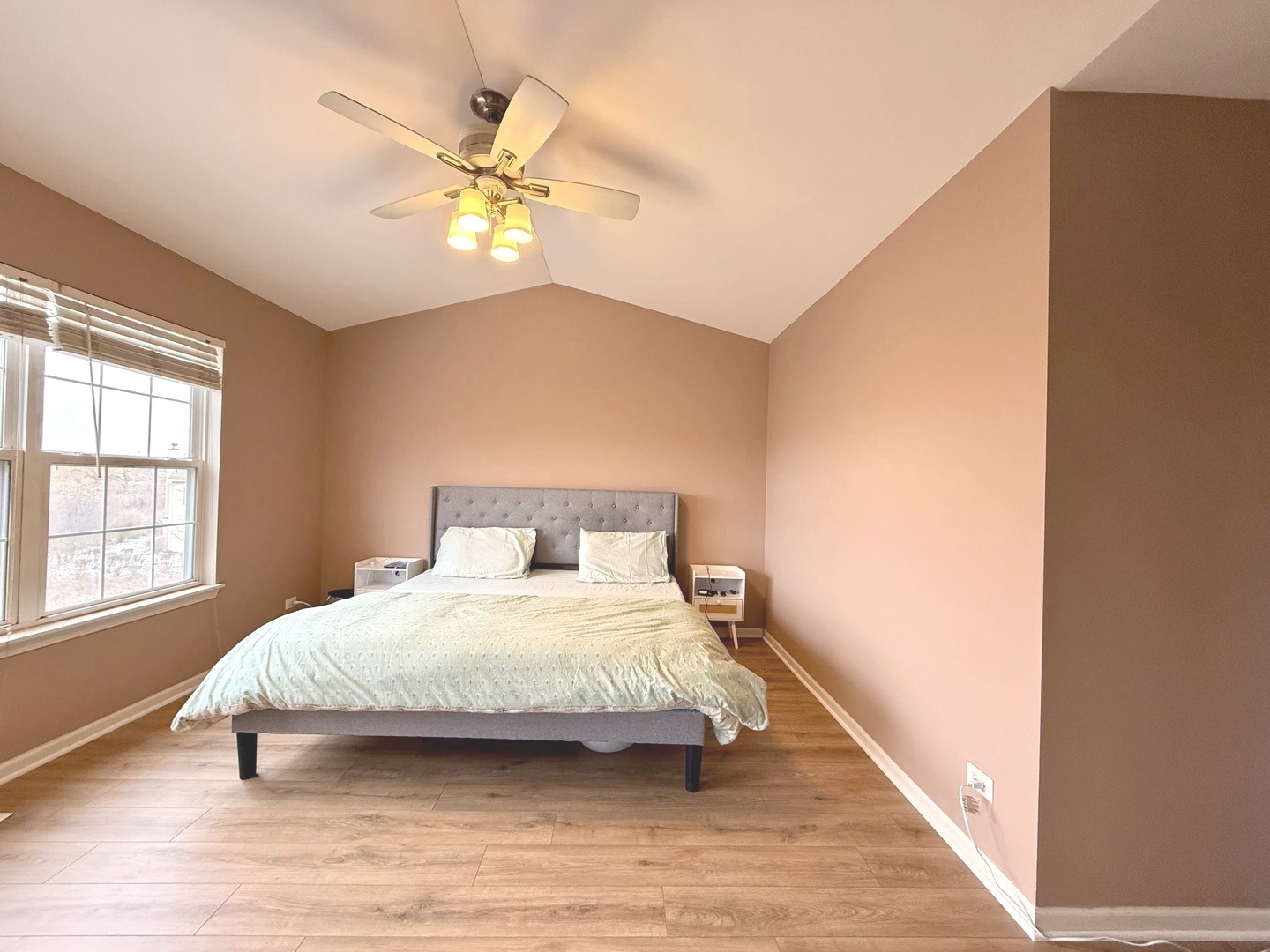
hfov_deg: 102.1
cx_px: 635
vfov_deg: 85.7
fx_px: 514
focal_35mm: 14
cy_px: 476
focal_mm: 2.22
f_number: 2.2
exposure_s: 1/120
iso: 250
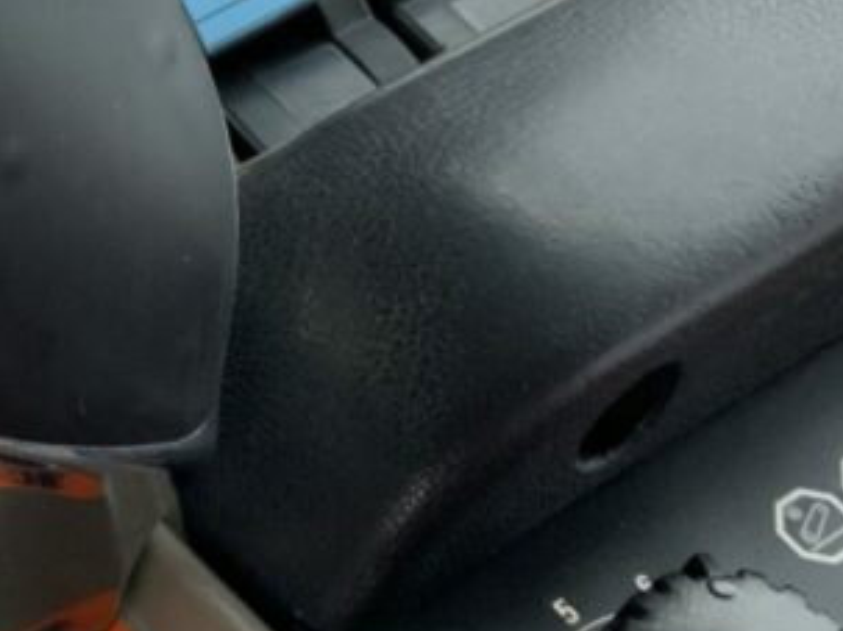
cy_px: -92
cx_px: -92
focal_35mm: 98
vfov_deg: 14.7
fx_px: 2386
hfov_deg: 19.2
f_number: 1.8
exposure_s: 1/59
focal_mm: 3
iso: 80
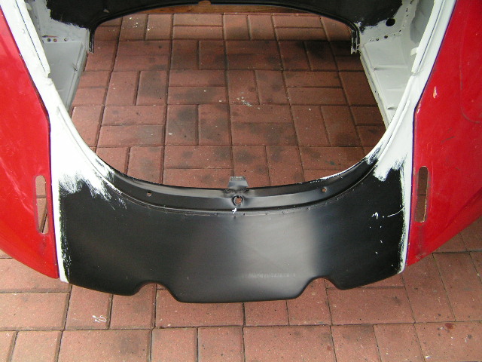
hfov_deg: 49.0
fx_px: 529
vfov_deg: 37.7
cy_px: 181
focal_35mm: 38
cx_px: 241
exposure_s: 1/50
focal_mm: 6.3
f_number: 2.8
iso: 125
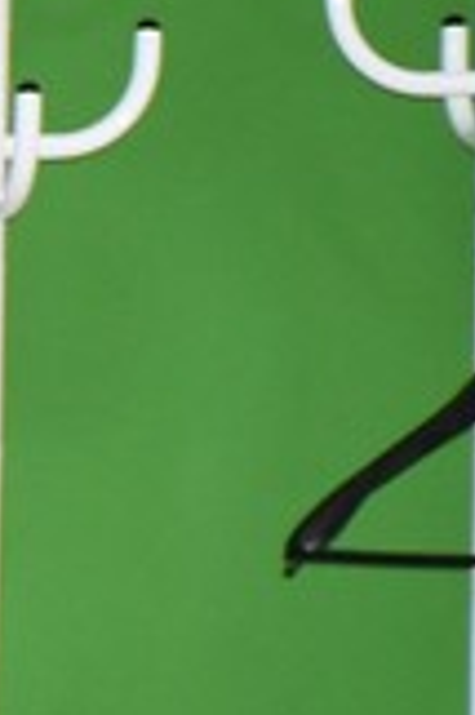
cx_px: -1745
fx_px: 11761
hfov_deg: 2.2
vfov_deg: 3.5
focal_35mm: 593
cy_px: 553
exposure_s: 1/60
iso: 720
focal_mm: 62
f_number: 5
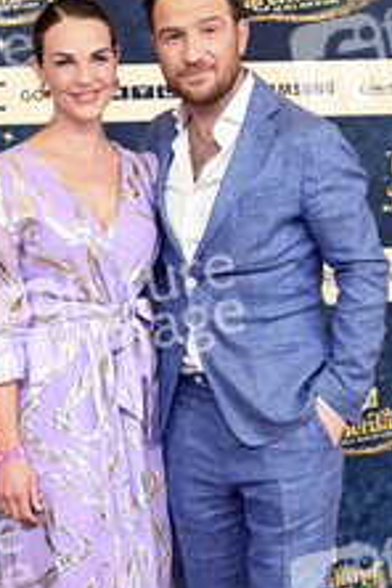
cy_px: 450
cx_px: 185
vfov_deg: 20.4
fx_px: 1617
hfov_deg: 13.8
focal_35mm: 99
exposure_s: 1/160
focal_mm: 55
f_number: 2.8
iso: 400
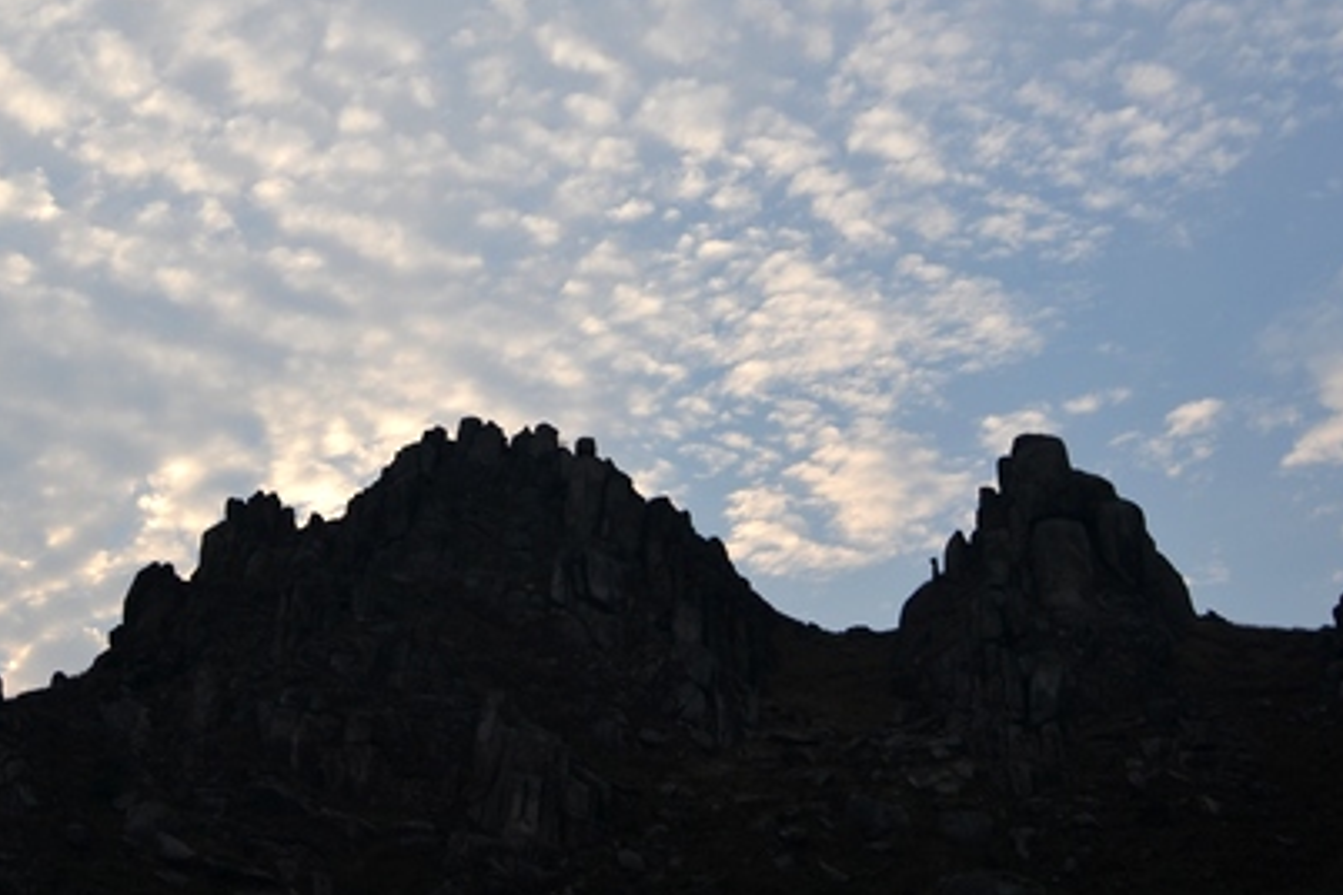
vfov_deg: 28.0
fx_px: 1753
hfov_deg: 41.8
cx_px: 565
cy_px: 172
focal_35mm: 47
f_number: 6.3
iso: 100
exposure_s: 1/160
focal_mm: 18
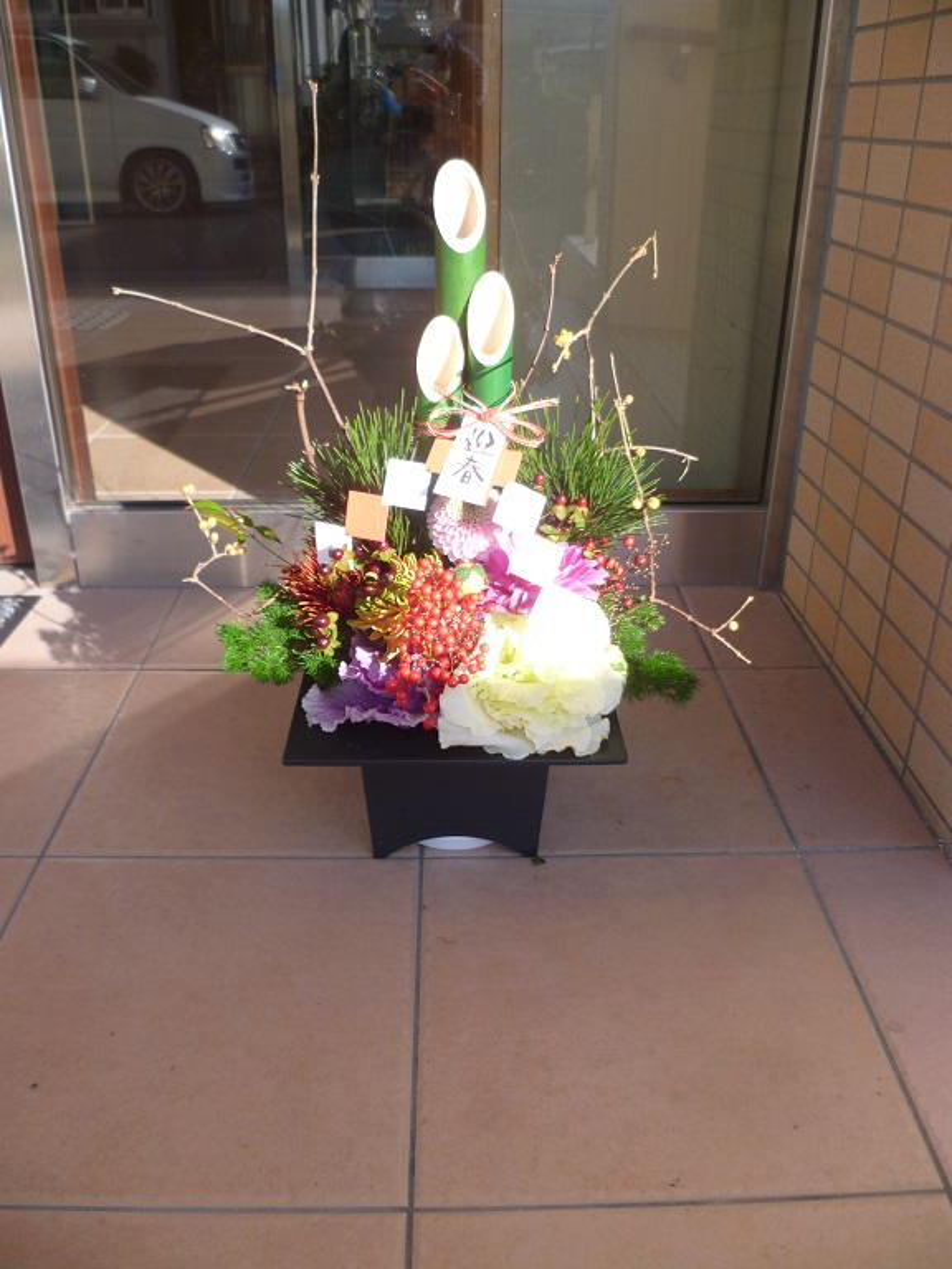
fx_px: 1027
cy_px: 634
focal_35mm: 28
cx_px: 476
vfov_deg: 63.4
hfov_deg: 49.7
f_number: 2.8
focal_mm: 5
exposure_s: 1/320
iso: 80
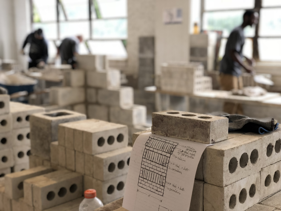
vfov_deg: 28.0
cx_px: 140
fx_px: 422
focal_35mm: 52
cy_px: 106
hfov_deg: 36.8
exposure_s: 1/60
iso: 40
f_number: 2.4
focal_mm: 6
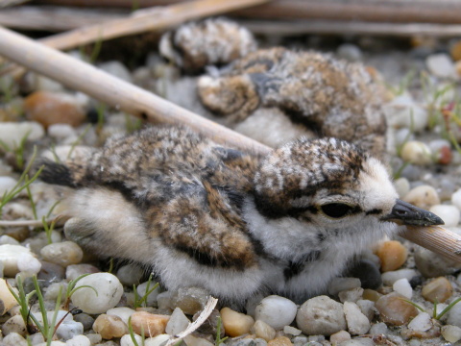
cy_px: 173
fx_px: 1412
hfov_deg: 18.5
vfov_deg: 14.0
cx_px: 230
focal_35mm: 106
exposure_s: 1/125
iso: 100
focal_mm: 27.3
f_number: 5.8
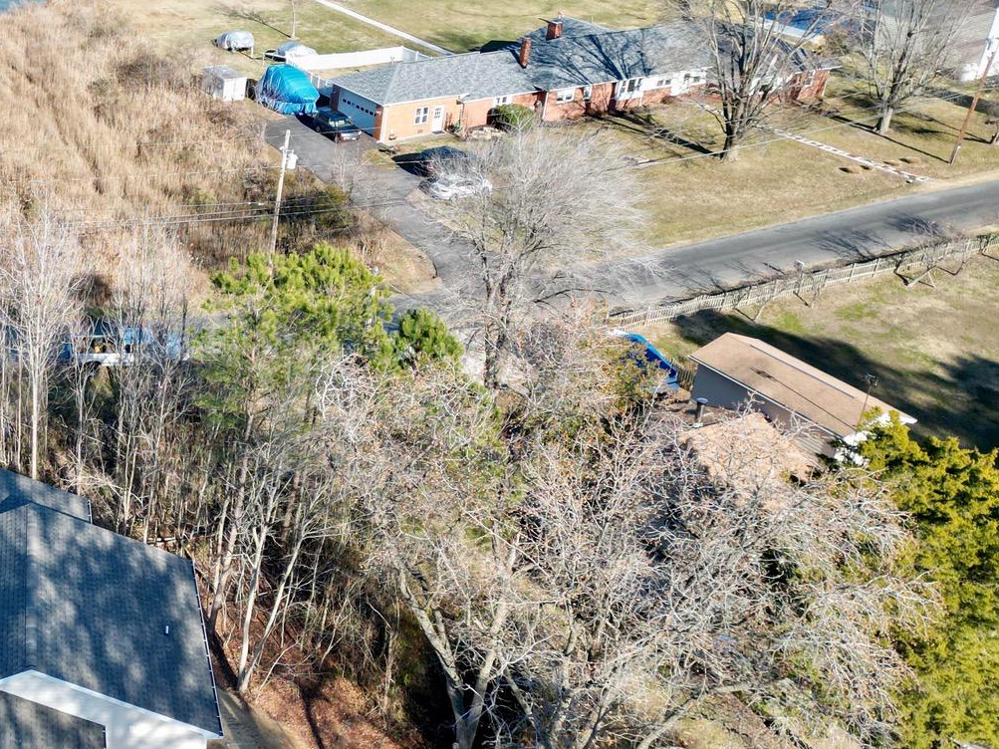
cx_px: 6
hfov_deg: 35.3
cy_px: 341
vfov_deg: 29.7
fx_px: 1414
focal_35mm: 49
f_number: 1.7
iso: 200
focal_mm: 6.72
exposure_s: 1/2000
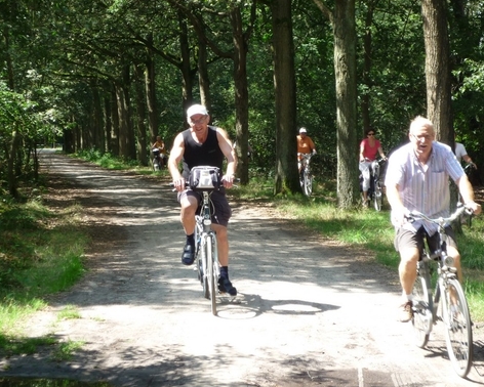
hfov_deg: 20.6
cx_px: 246
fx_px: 1333
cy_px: 168
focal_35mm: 93
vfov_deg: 16.5
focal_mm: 13.2
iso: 100
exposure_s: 1/80
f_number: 4.9
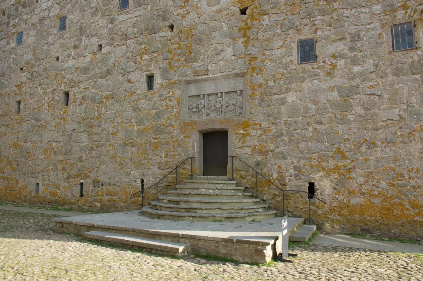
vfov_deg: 47.9
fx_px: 317
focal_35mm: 27
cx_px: 212
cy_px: 140
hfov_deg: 67.4
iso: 200
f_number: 7.1
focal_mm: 18
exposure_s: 1/200
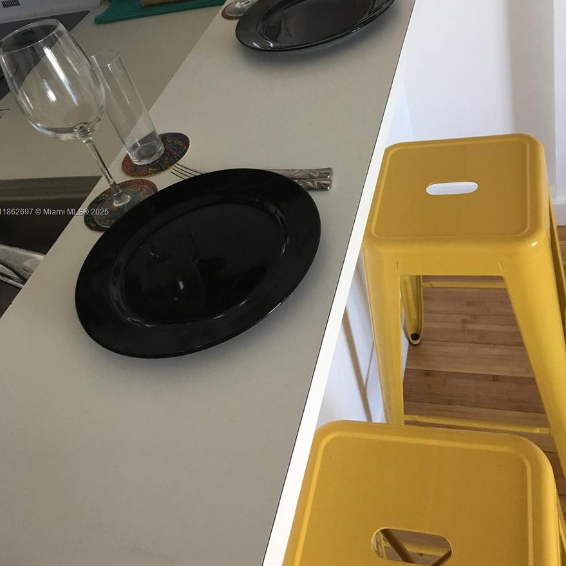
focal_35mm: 35
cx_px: 281
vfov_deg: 46.8
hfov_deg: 47.2
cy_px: 212
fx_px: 647
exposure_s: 1/15
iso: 50
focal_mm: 4.15
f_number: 2.2
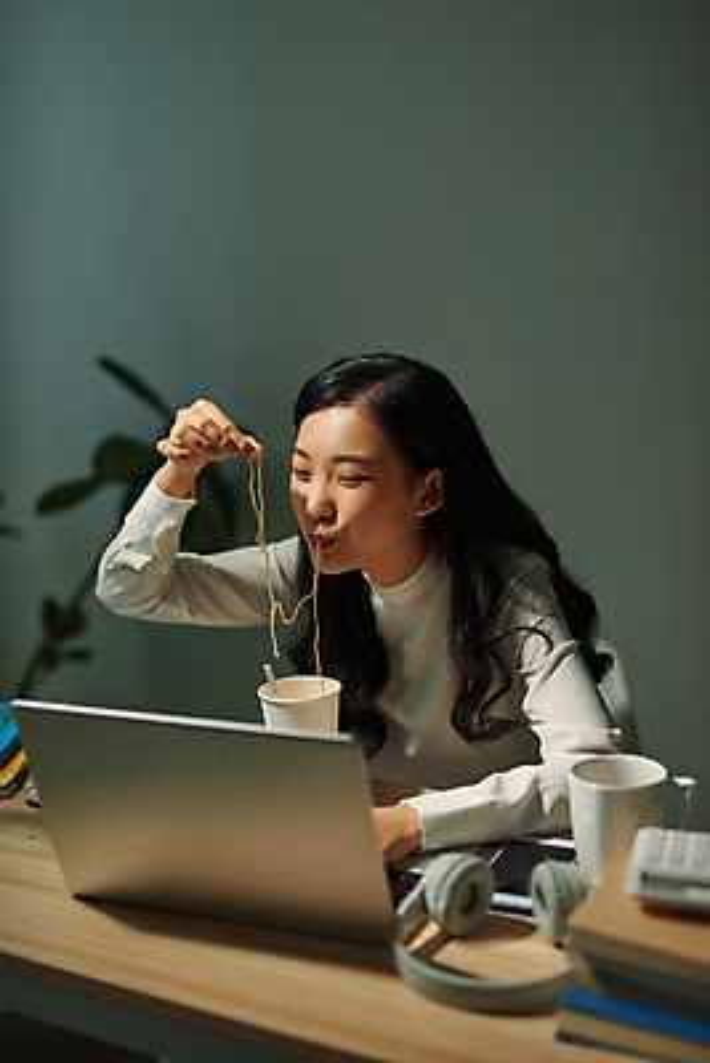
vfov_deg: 39.6
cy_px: 532
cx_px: 355
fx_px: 1478
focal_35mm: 50
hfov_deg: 27.0
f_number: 1.8
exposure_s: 1/320
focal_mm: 50
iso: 100
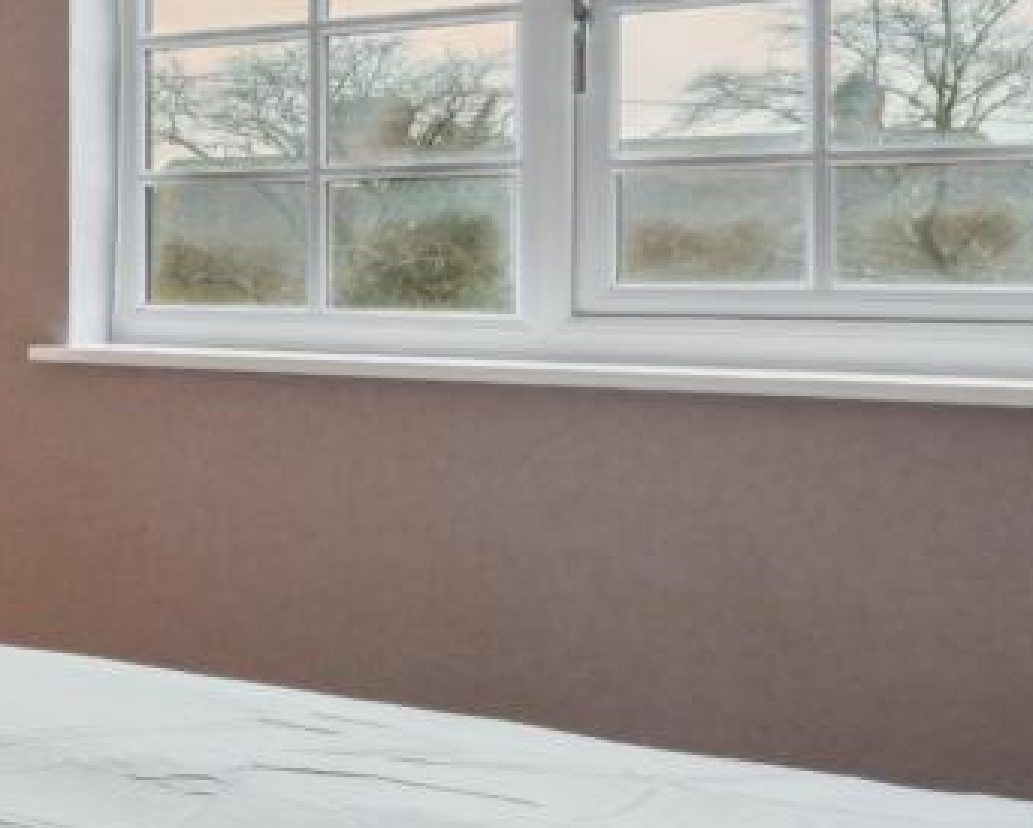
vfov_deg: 33.2
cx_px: -420
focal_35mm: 45
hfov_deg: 29.6
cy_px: 284
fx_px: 1377
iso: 640
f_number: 10
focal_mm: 16
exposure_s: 1/3.33
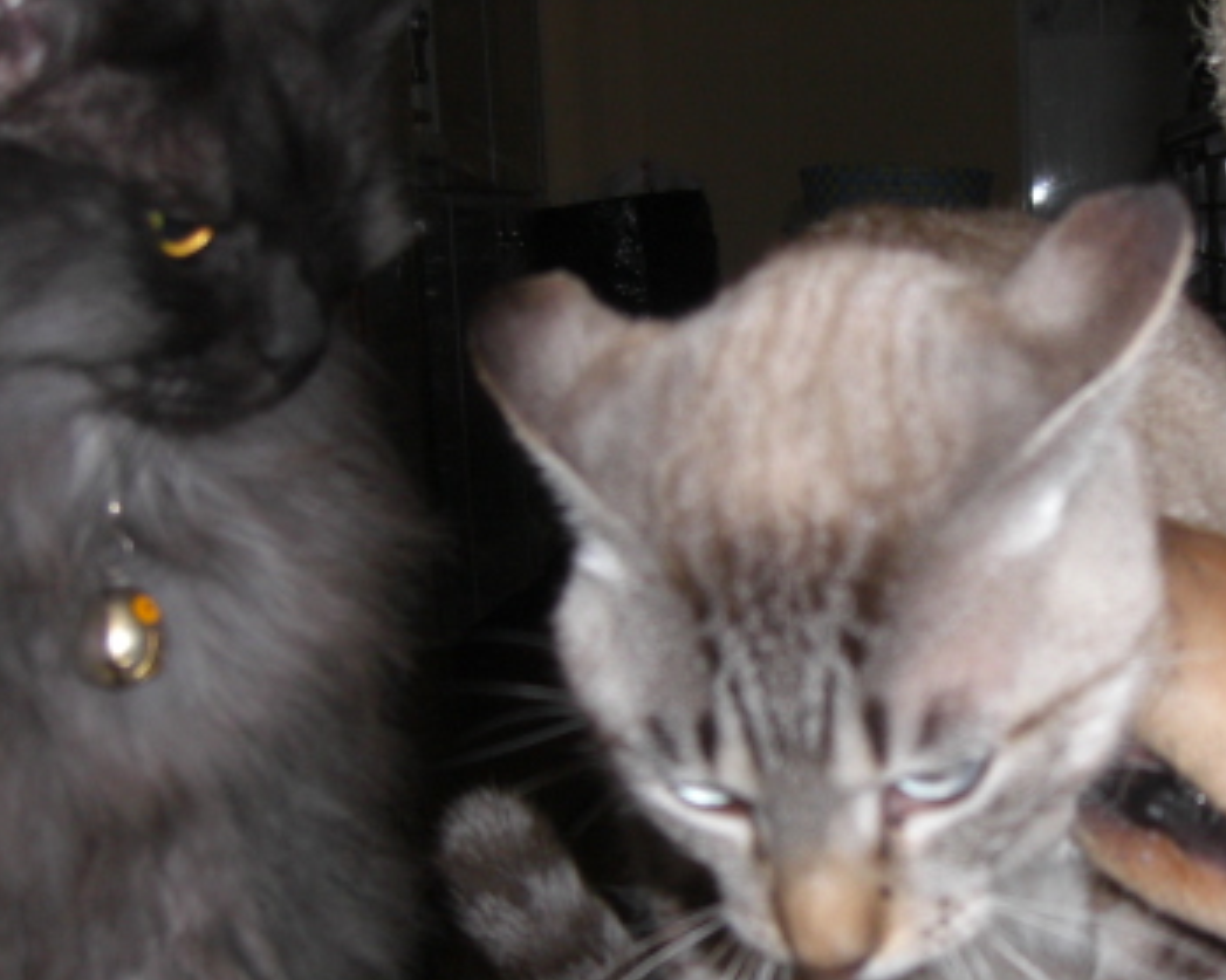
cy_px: 664
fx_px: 2467
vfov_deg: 22.4
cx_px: 973
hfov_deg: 27.4
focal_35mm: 68
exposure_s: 1/60
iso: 200
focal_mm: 7.9
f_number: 2.8
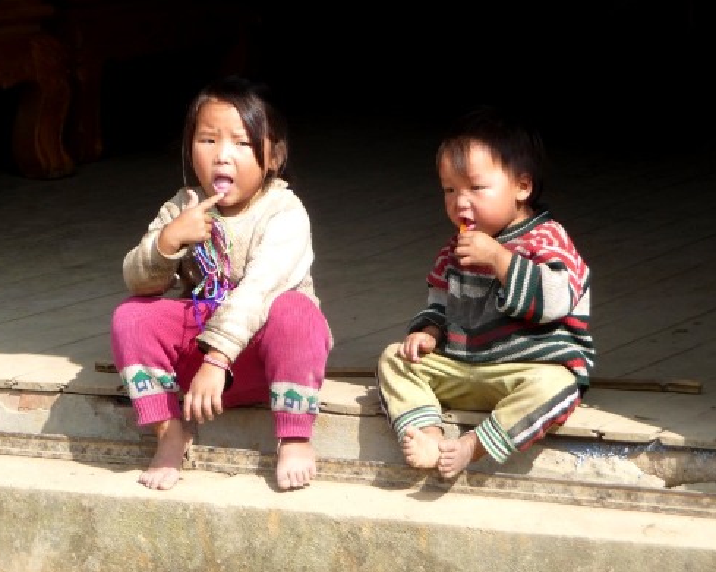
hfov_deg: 12.5
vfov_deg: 10.0
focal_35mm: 154
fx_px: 3263
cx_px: 342
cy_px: 287
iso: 100
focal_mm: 25.2
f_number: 4.8
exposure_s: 1/320
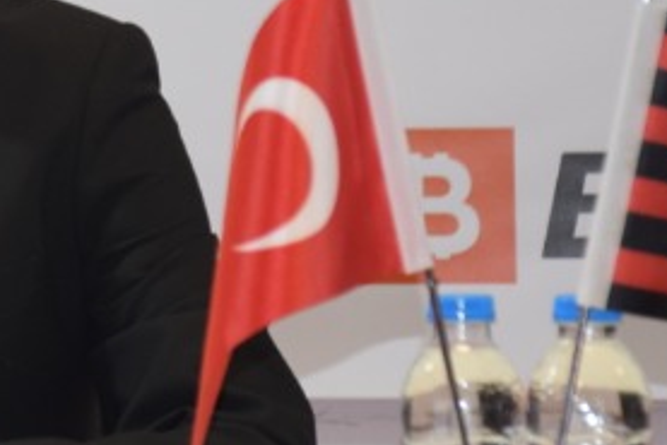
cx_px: -144
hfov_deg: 5.2
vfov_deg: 3.5
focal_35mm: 398
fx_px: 7378
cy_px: 54
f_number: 5.6
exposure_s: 1/80
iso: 800
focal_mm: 92
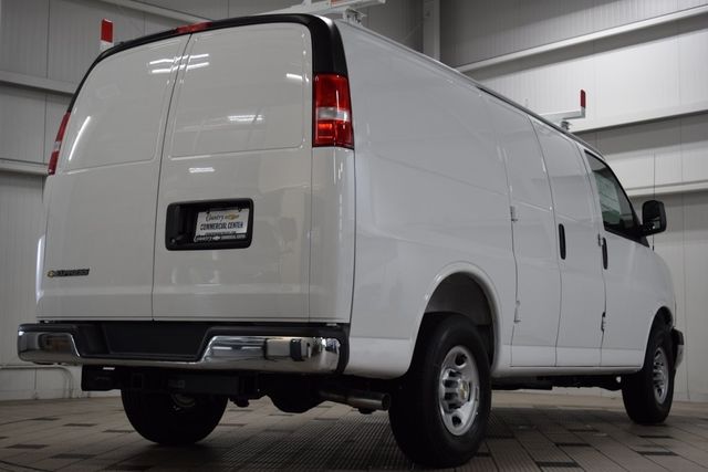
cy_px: 236
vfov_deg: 25.8
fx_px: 1033
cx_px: 354
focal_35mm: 52
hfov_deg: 37.8
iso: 450
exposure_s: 1/60
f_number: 5
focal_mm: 35
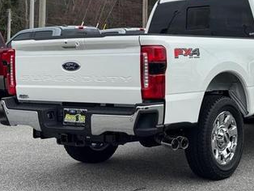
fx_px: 565
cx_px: 175
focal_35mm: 77
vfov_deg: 19.1
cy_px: 67
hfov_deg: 25.2
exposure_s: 1/3257
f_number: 1.78
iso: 64
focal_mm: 6.76
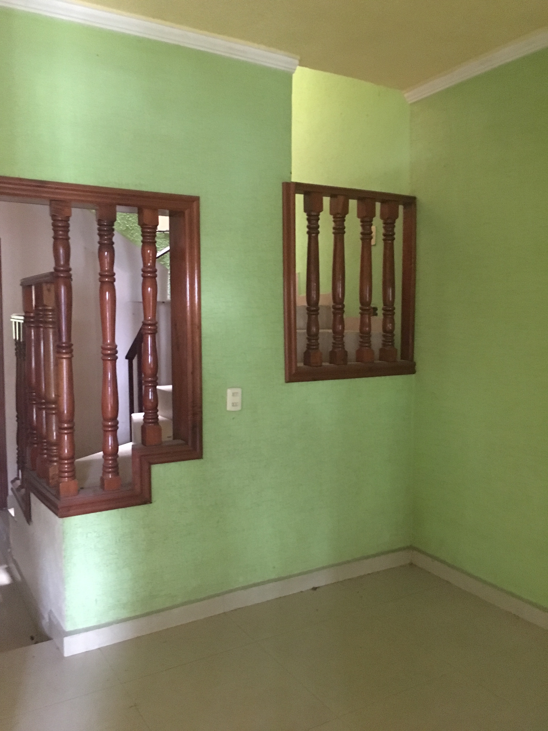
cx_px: 274
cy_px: 366
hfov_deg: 48.2
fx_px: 612
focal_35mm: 29
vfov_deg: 61.7
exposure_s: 1/15
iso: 400
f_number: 2.2
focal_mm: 4.15
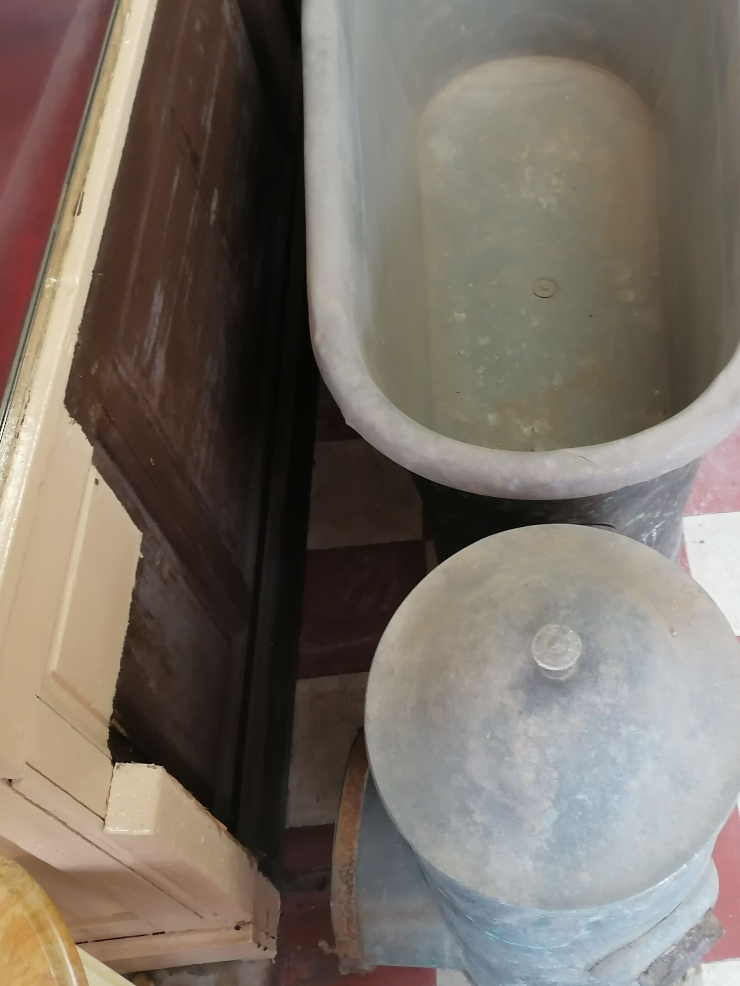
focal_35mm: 39
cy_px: 360
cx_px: 529
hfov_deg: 36.2
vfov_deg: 47.4
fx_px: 1112
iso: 400
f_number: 1.8
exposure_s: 1/20
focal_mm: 4.75
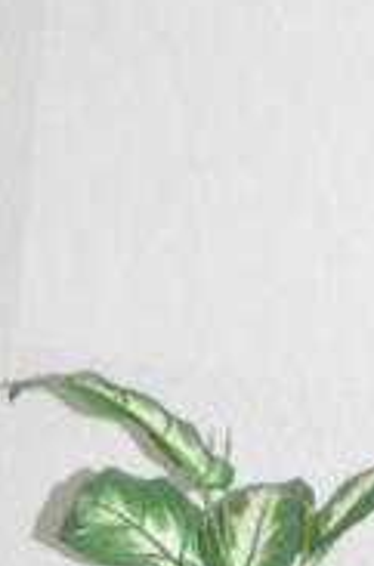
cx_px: -88
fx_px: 1975
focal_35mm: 126
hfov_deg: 10.6
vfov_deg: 16.0
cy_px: 551
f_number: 7.1
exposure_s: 1/60
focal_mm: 20
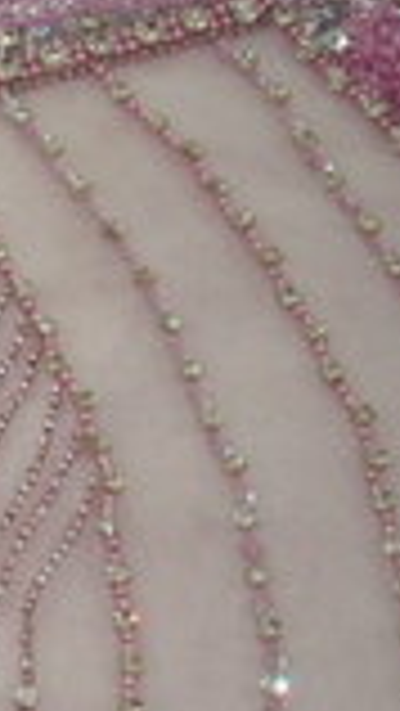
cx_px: -634
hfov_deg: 6.5
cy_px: 223
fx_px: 3315
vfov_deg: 12.2
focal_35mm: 176
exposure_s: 1/40
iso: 125
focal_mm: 9.05
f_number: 3.8
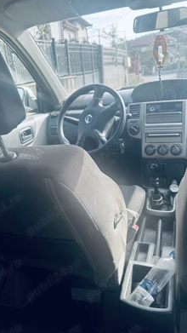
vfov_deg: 66.1
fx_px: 256
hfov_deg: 40.1
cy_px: 164
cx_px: 83
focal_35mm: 29
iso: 50
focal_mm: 5.7
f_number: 1.5
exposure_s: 1/366
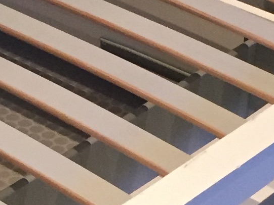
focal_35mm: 175
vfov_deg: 8.4
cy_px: 199
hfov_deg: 11.3
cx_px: 81
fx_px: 1386
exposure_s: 1/20
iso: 250
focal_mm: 4.15
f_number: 2.2
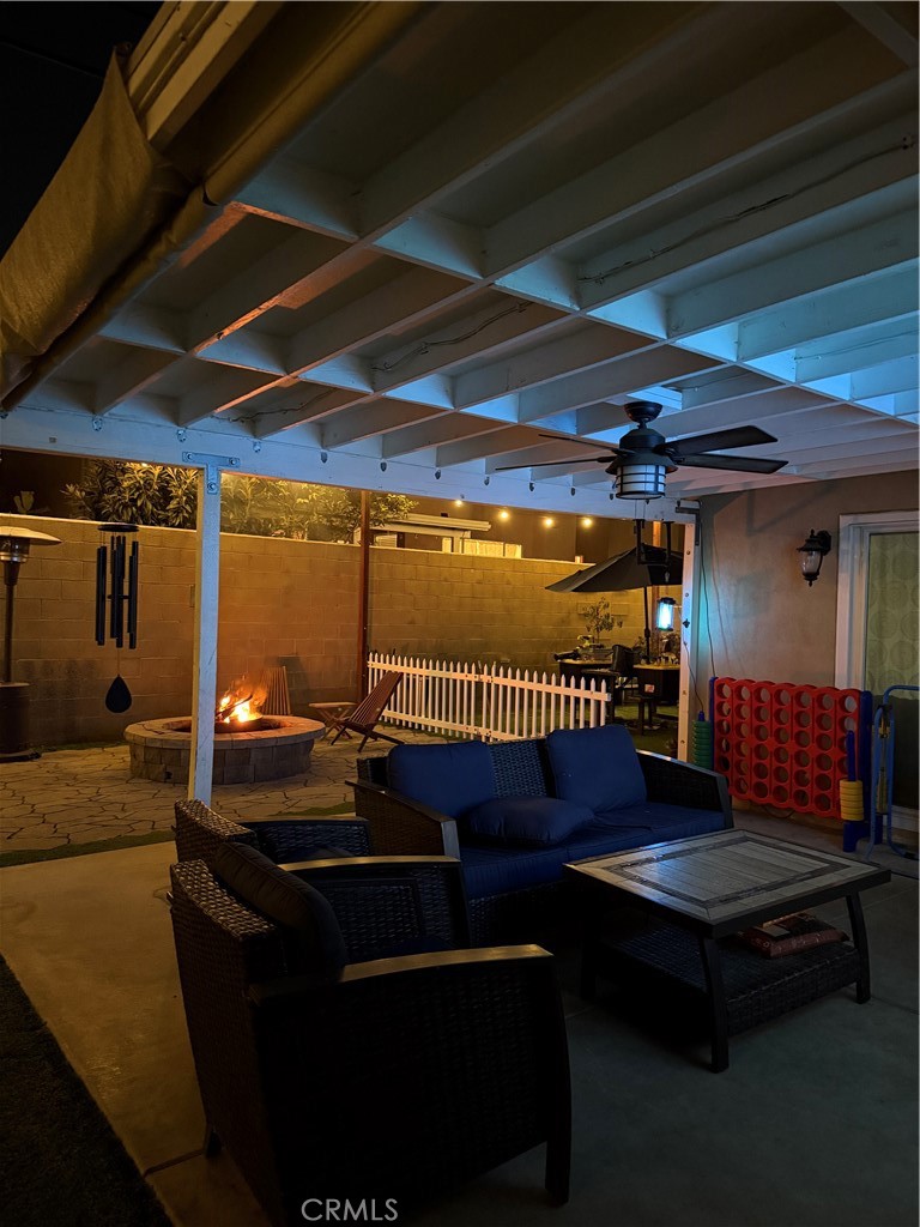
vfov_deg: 71.6
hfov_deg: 56.8
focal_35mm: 24
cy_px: 614
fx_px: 850
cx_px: 460
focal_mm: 6.76
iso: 1600
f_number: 1.78
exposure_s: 1/27
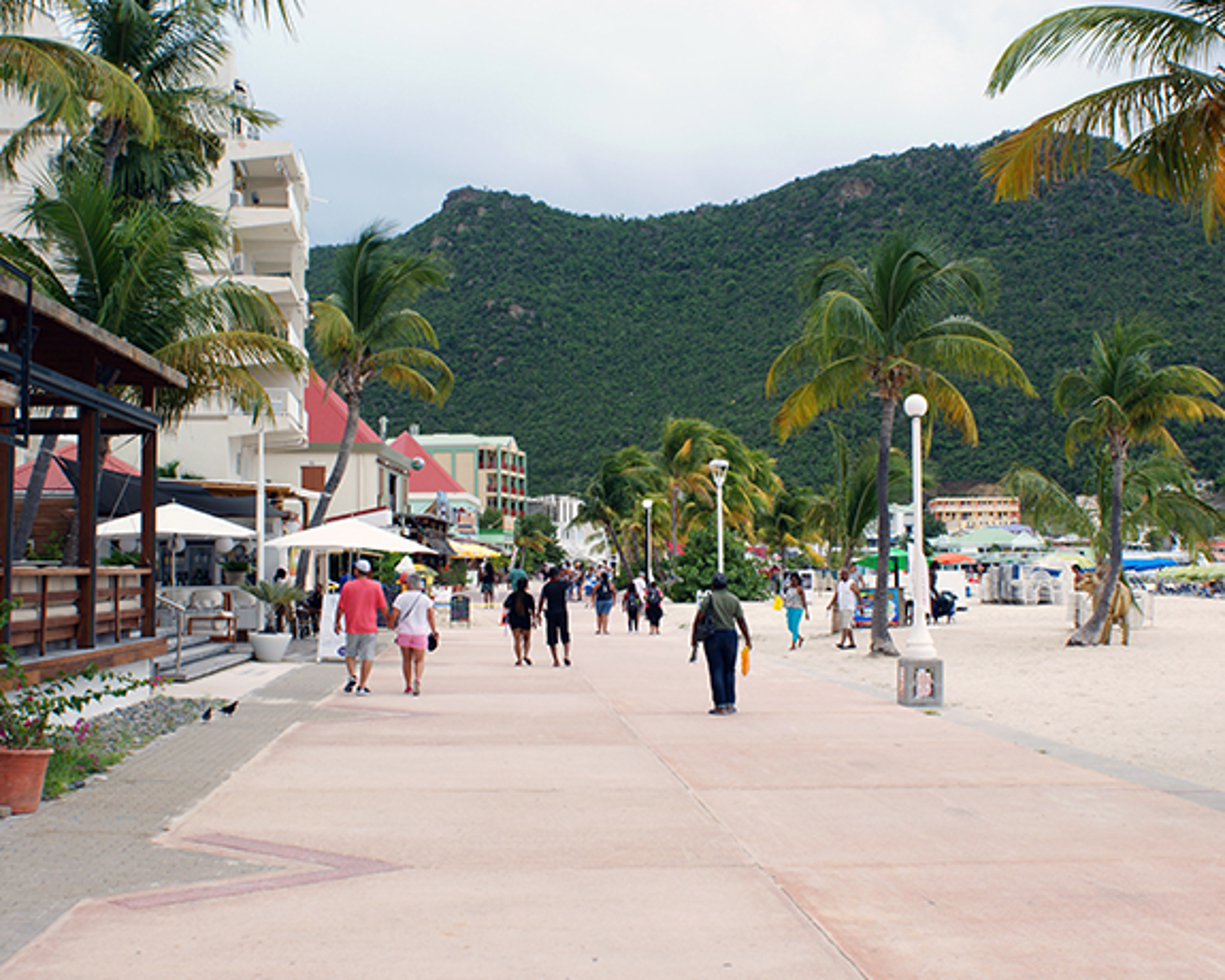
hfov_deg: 38.7
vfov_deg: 31.5
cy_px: 490
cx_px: 669
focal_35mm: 48
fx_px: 1740
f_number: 11
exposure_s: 1/80
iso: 100
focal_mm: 28
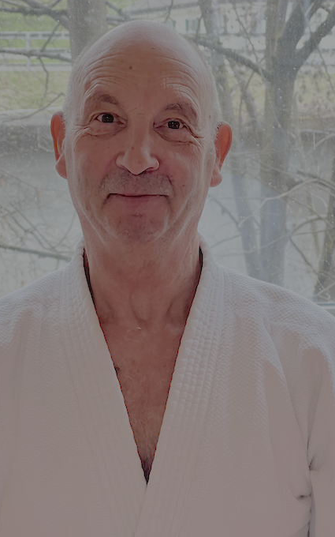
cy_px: 248
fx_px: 1402
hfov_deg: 13.6
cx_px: 132
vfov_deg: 21.6
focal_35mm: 96
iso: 100
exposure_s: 1/100
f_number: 2.8
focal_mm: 9
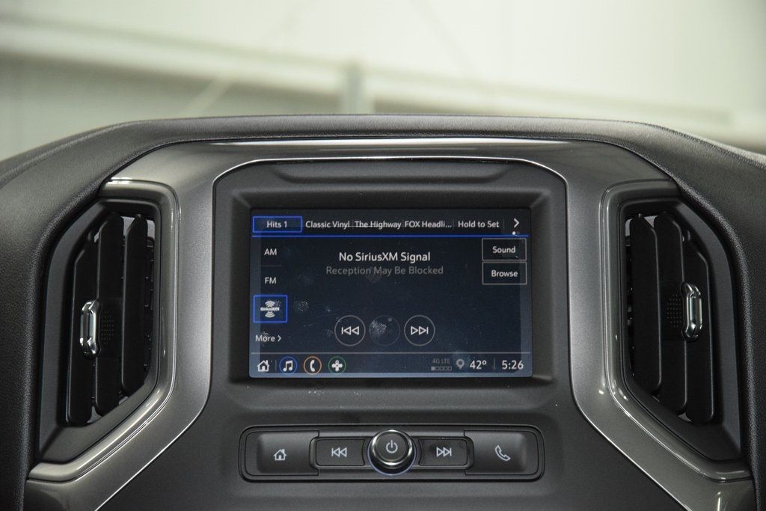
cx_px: 383
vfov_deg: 13.0
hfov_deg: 19.5
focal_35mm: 105
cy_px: 256
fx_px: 2234
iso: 3200
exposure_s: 1/100
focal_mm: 70
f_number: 4.5
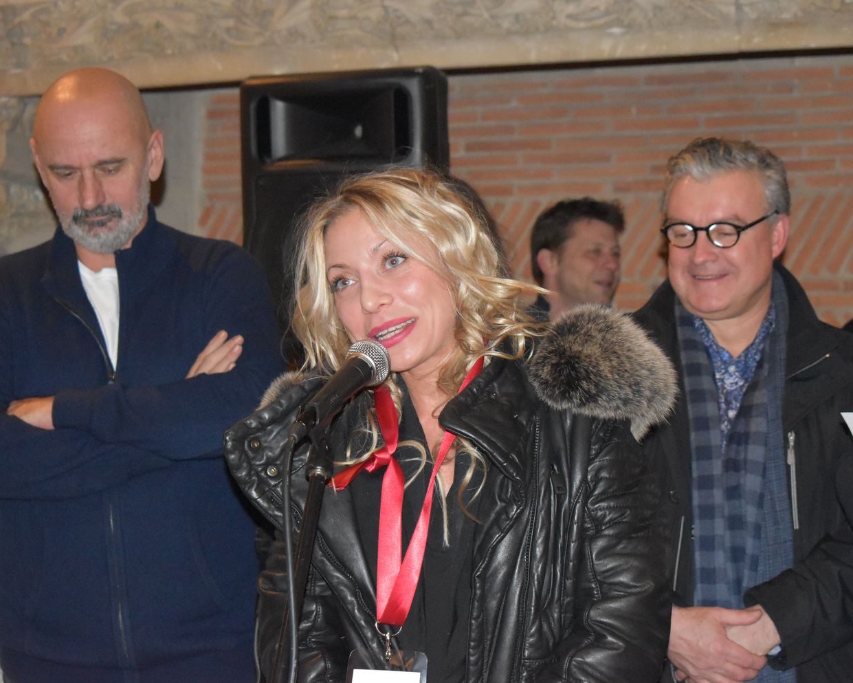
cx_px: 423
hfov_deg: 20.5
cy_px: 341
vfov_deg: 16.4
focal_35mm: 94
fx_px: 2362
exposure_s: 1/60
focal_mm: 55
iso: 6400
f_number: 5.6
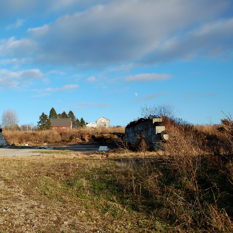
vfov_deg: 36.7
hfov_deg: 34.7
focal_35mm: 46
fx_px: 350
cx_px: 23
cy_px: 140
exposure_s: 1/250
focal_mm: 20
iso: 200
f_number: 8
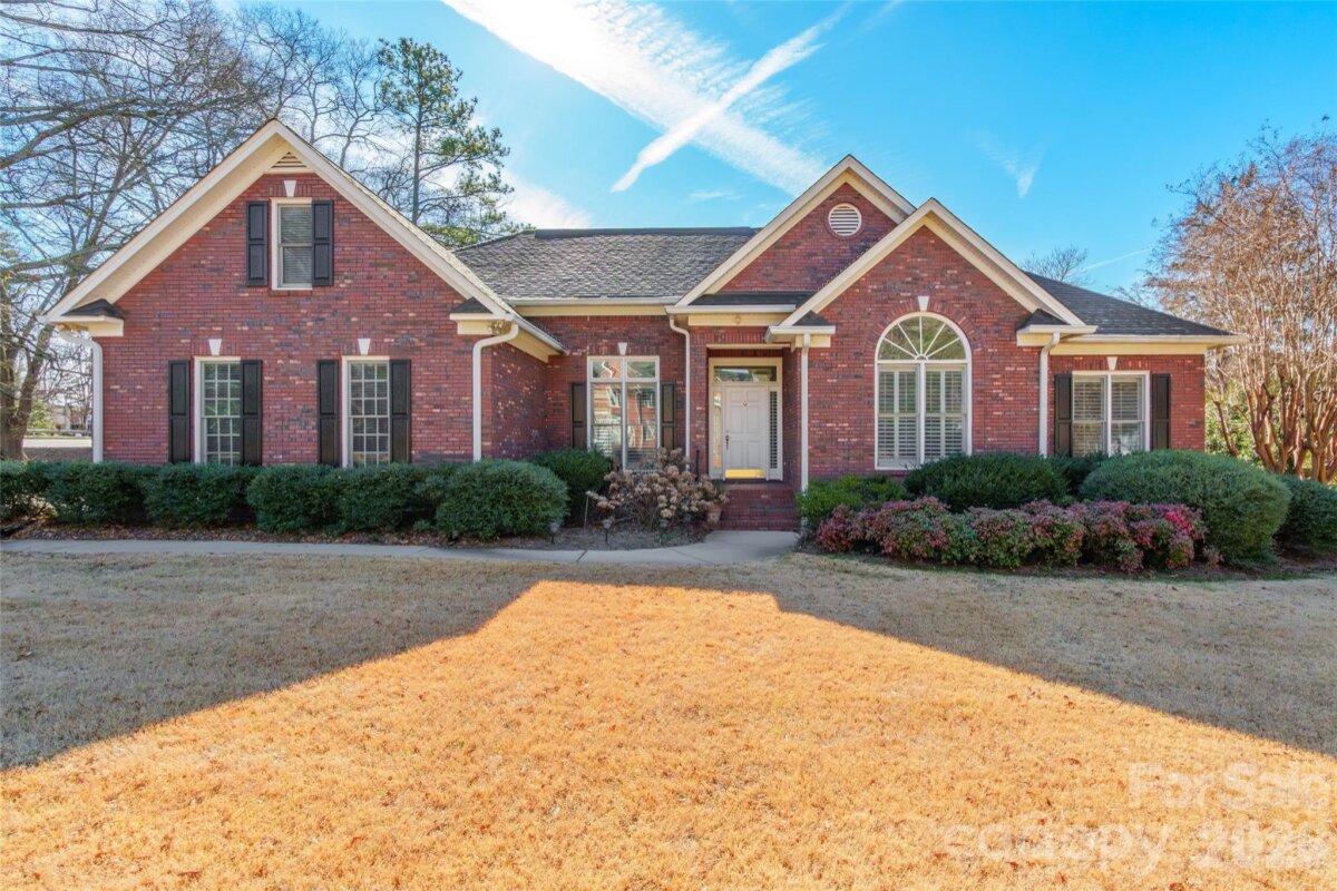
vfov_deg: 72.1
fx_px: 613
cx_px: 668
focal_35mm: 16
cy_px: 446
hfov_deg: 95.0
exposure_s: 1/500
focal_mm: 11
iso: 800
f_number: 10
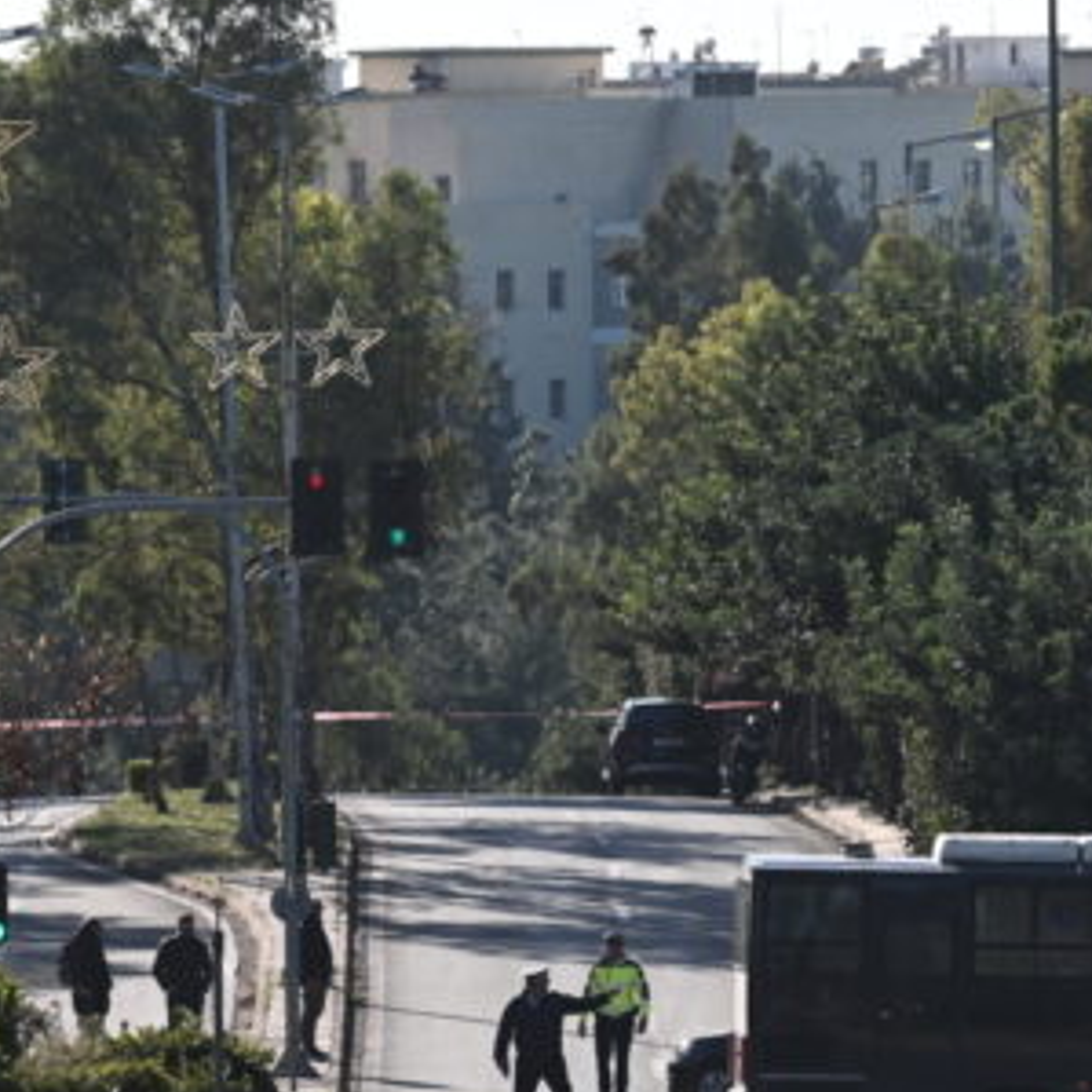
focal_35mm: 341
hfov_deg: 5.1
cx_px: 668
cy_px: 614
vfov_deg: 5.1
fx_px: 12170
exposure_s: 1/500
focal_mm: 200
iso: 200
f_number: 8
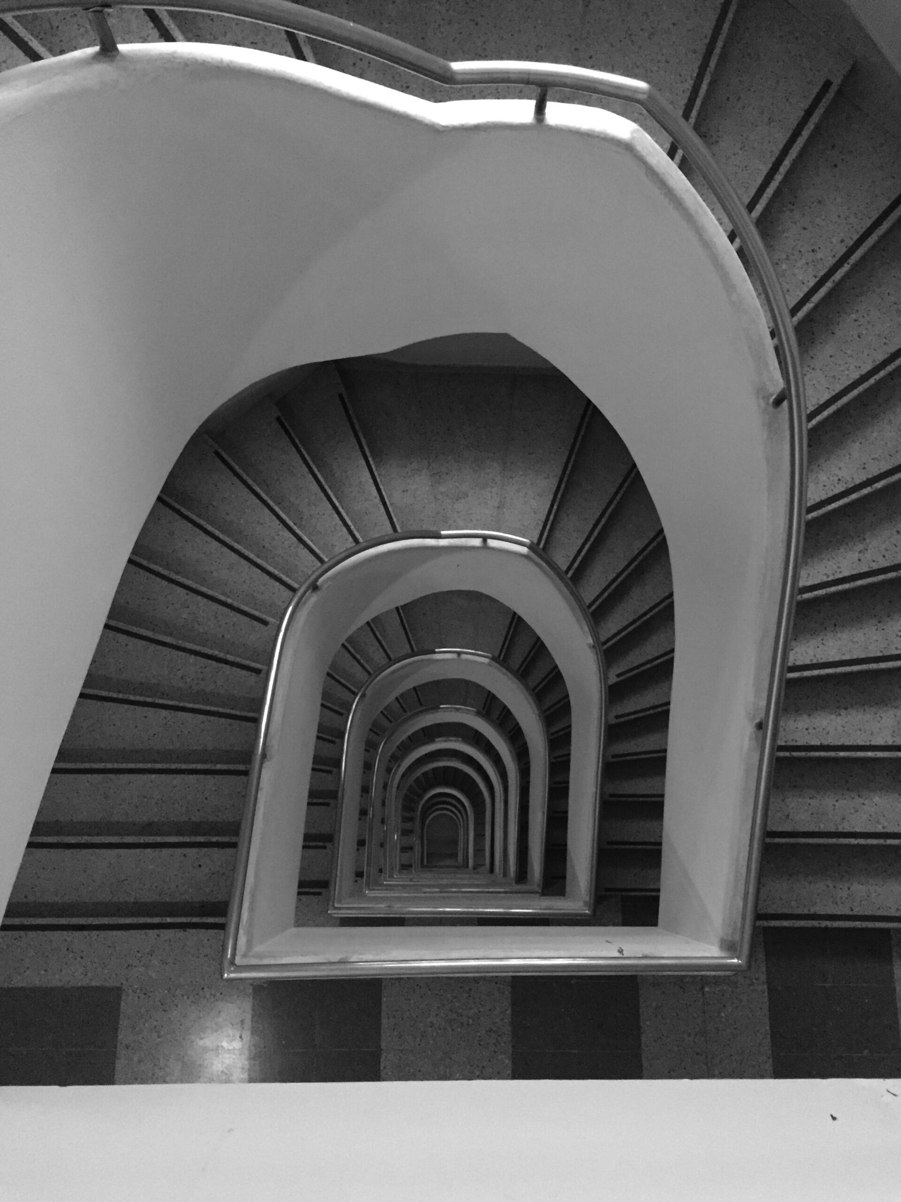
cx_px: 450
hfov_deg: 48.2
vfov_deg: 61.7
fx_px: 1006
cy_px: 601
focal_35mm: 29
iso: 400
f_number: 2.2
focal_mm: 4.15
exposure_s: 1/17
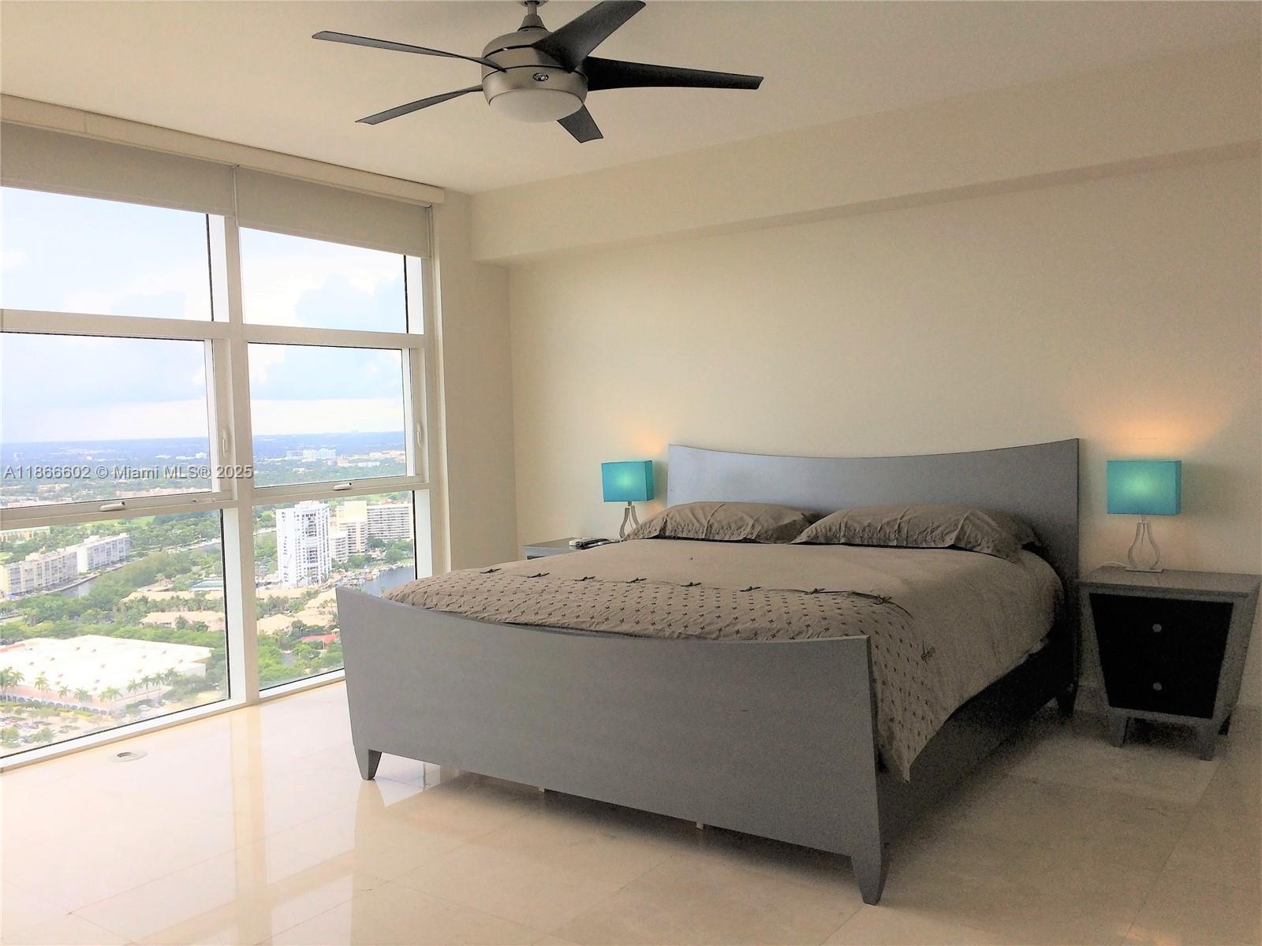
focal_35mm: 29
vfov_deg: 48.2
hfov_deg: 61.7
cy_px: 473
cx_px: 631
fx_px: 1057
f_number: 2.2
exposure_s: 1/354
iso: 32
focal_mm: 4.15
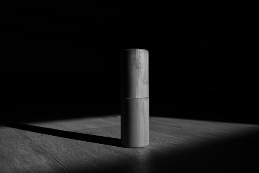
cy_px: 86
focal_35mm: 33
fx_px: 237
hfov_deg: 57.2
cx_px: 130
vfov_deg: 40.0
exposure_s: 1/500
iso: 200
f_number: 8
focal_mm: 22
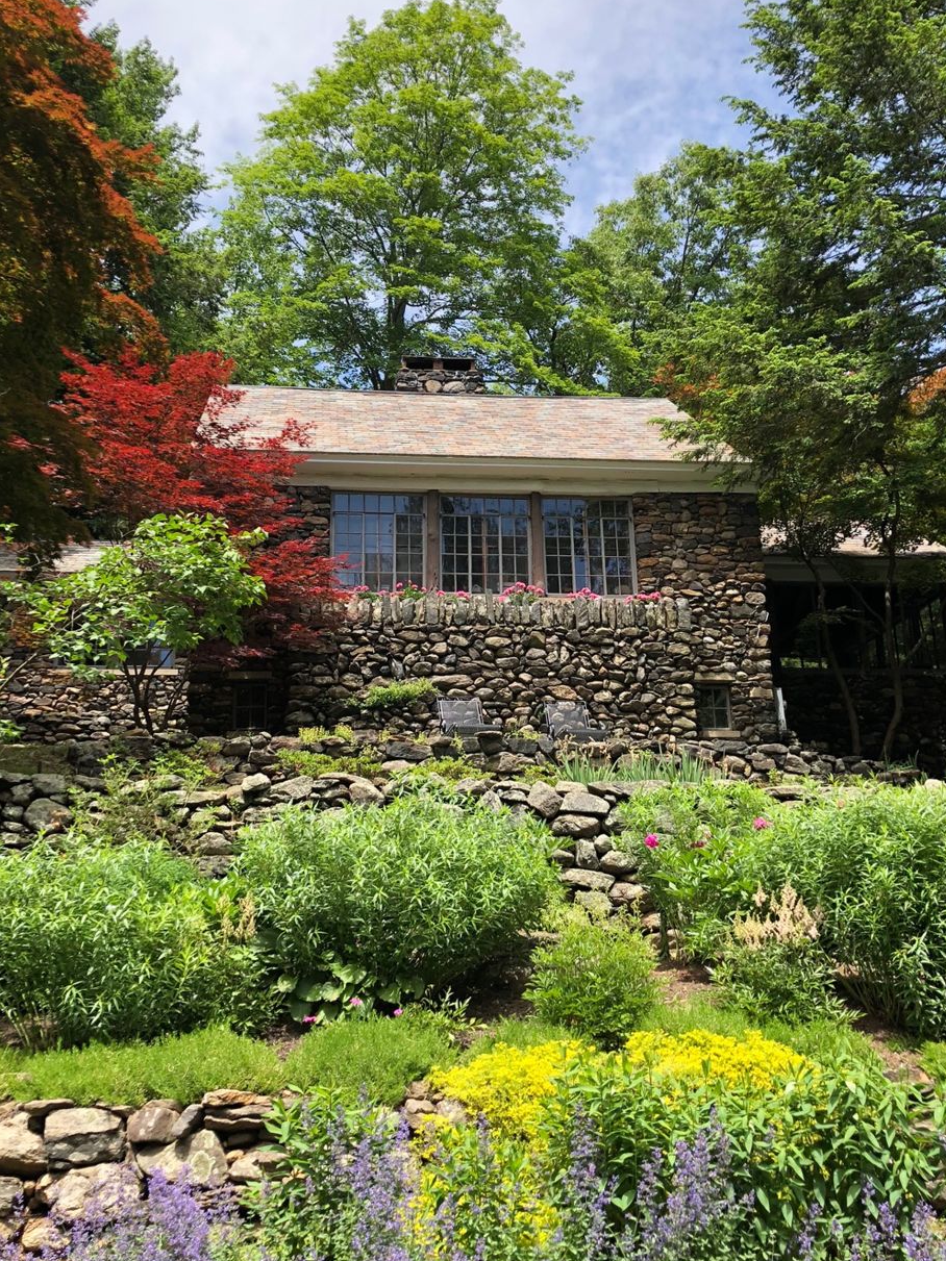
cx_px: 474
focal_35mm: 37
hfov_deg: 38.7
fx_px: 1348
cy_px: 588
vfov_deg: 50.1
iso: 20
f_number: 1.8
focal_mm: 3.99
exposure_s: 1/857
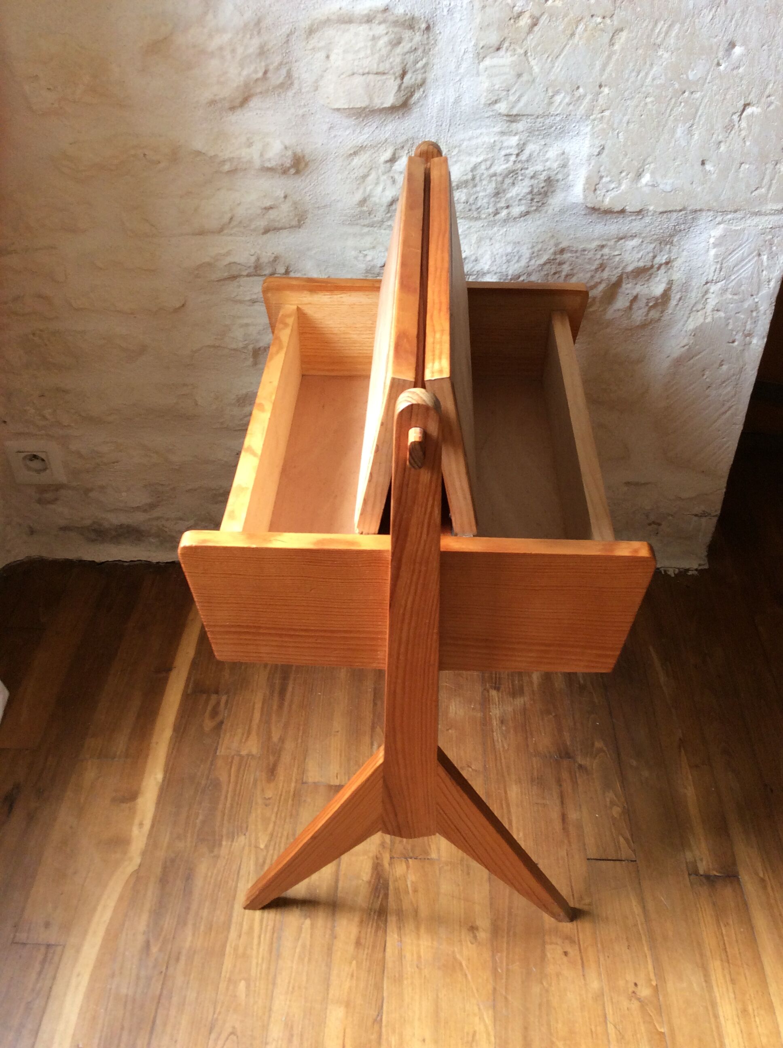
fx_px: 968
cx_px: 392
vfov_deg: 56.9
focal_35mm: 32
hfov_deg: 44.1
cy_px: 524
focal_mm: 3.3
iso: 64
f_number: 2.4
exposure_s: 1/25
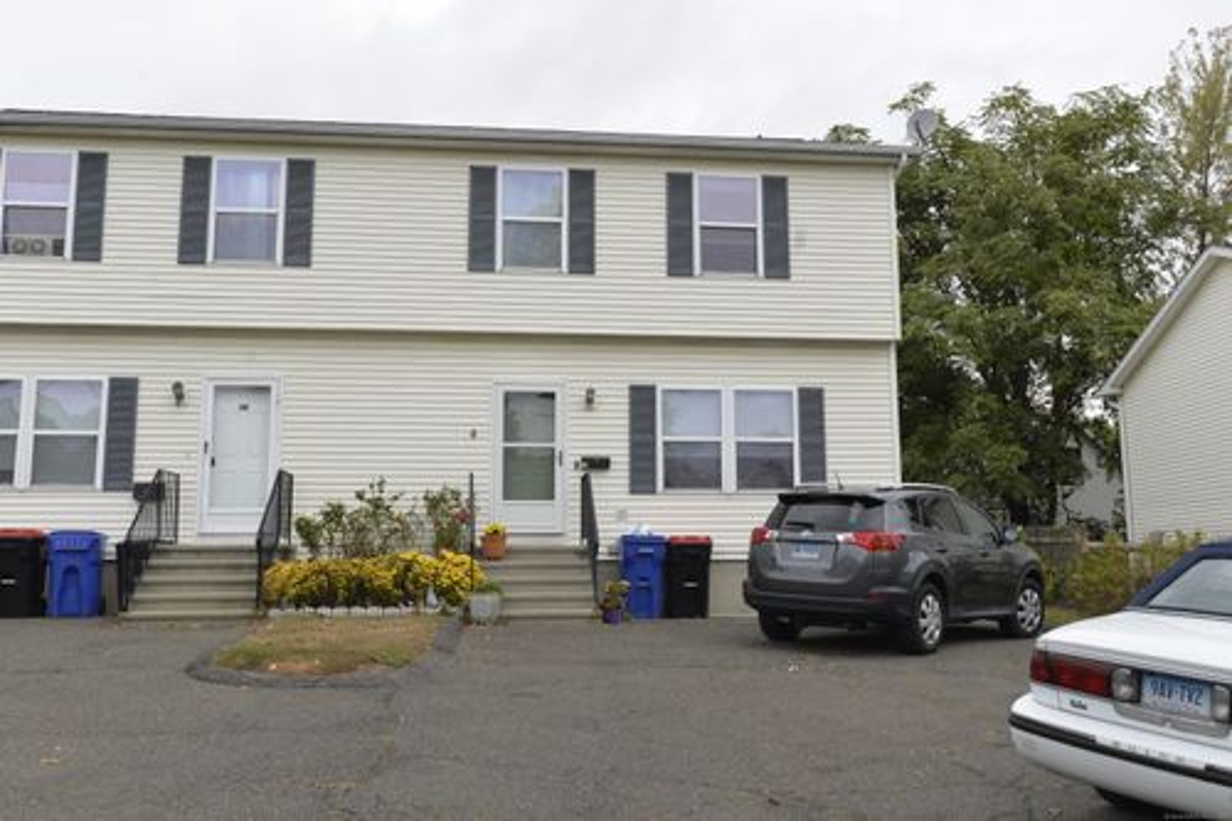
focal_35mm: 35
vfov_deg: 37.8
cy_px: 410
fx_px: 1197
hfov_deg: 54.5
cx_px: 616
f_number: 8
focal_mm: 35
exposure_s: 1/250
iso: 200
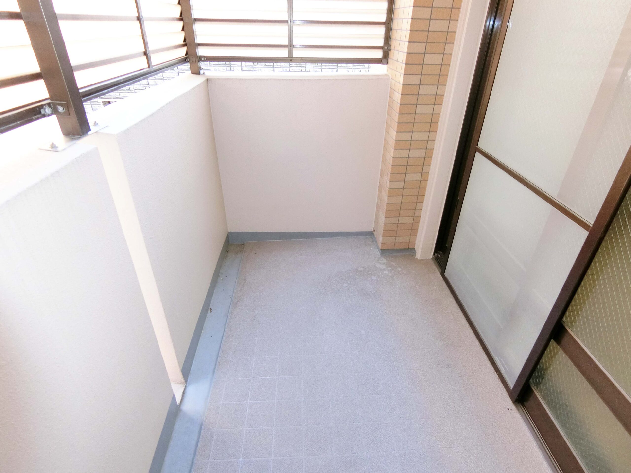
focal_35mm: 19
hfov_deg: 84.7
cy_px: 236
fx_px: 346
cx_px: 316
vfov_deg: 68.7
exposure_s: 1/80
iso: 400
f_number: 2.7
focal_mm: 4.06
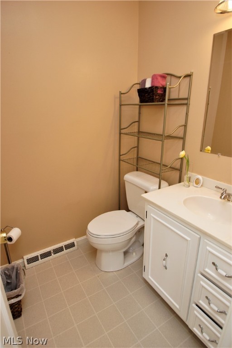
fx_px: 188
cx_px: 116
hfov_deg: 63.2
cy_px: 174
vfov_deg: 85.4
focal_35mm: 20
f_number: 4
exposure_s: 1/160
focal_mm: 13
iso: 400
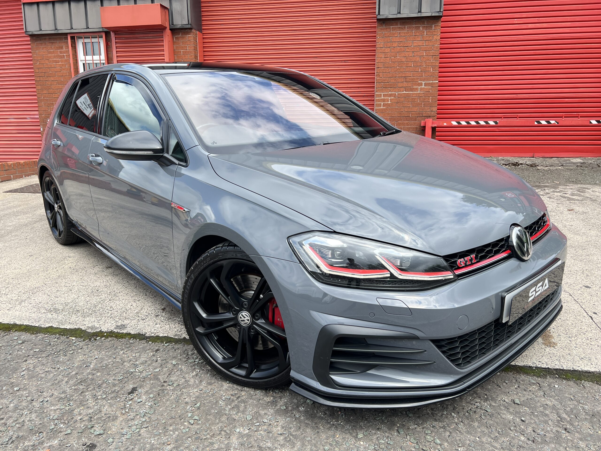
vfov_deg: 53.1
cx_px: 300
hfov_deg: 67.3
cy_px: 226
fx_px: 451
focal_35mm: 26
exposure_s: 1/1068
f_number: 1.5
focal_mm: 5.7
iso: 50
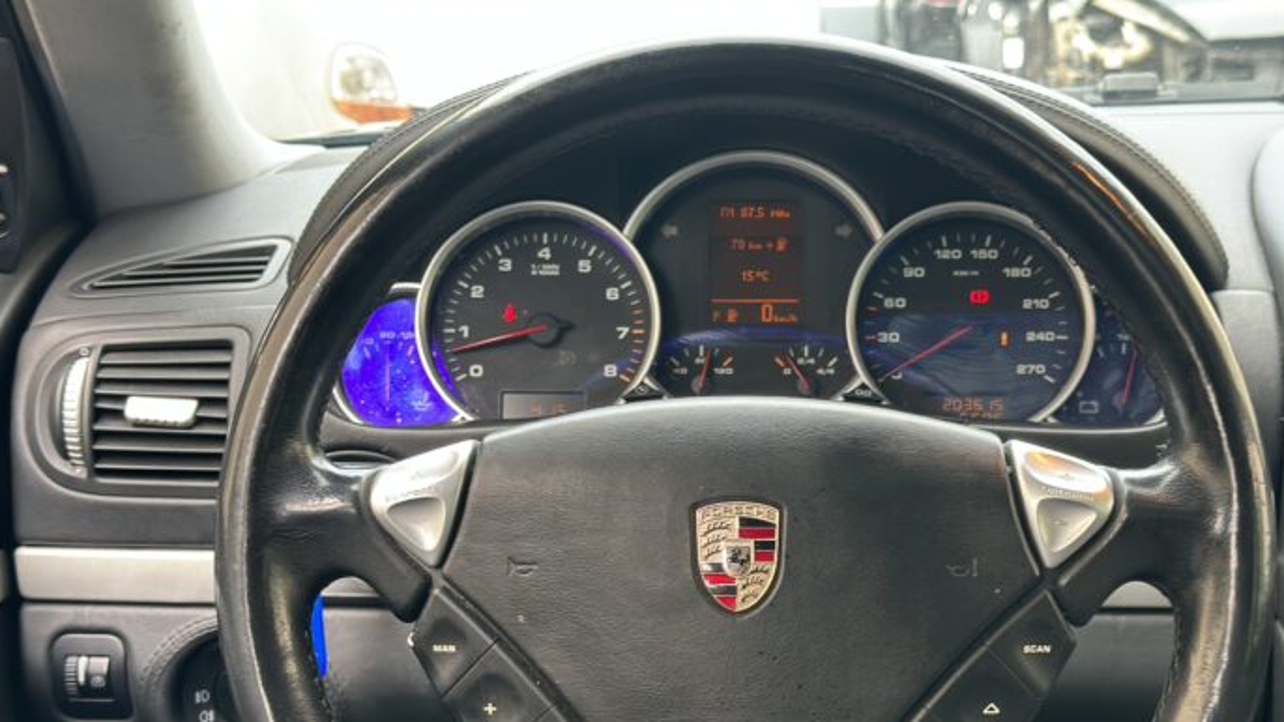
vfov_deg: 19.6
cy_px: 539
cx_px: 736
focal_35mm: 61
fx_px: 2077
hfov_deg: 34.3
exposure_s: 1/100
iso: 100
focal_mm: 6.86
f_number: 1.78
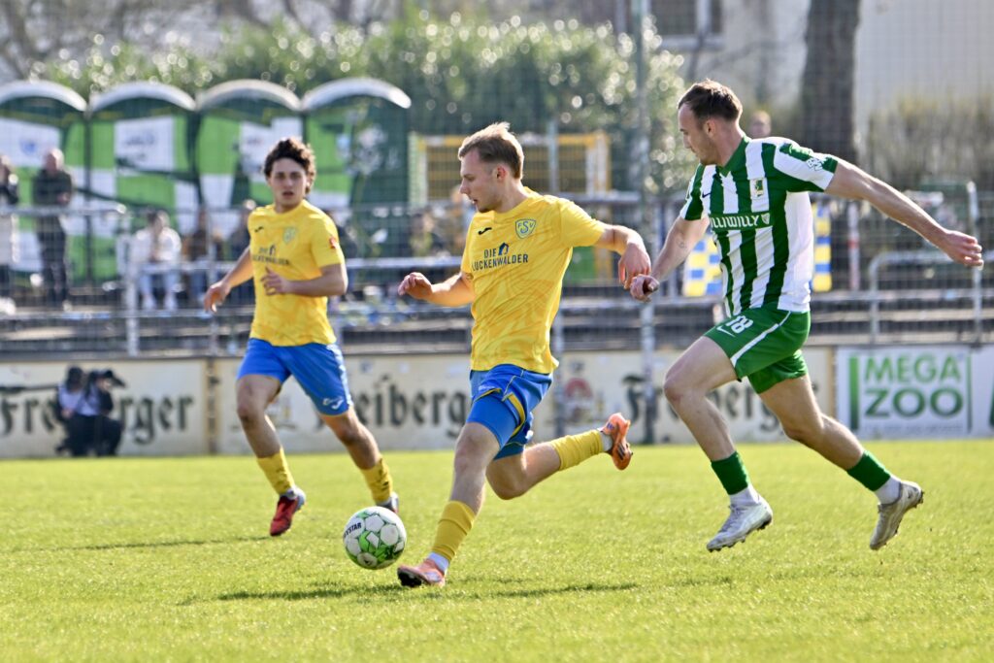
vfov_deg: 4.7
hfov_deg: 7.1
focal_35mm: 290
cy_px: 332
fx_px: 8008
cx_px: 497
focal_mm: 290
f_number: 5.6
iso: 450
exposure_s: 1/1250
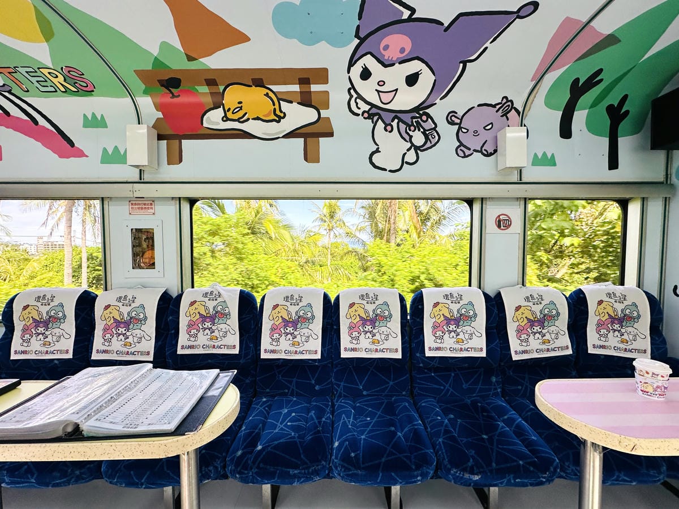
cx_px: 340
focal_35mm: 14
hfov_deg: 102.1
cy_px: 254
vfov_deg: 85.7
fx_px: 275
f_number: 2.2
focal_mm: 2.22
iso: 40
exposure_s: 1/126
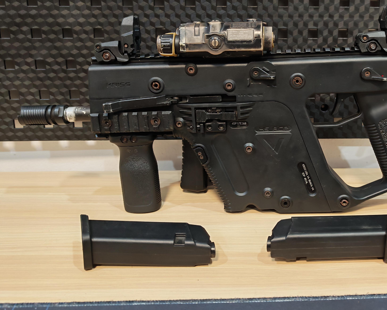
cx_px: 260
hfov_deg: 53.1
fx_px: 378
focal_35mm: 33
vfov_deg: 44.3
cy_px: 126
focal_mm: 6.83
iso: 500
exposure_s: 1/50
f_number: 2
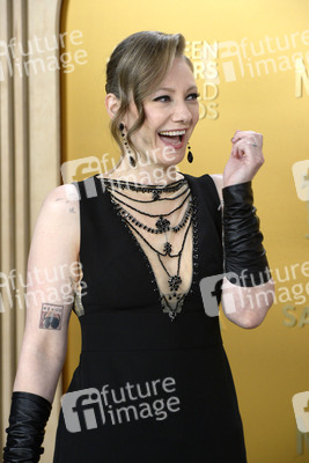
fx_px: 1672
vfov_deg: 15.8
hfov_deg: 10.6
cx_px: 154
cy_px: 232
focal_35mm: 130
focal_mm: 130
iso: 2500
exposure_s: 1/250
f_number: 6.3
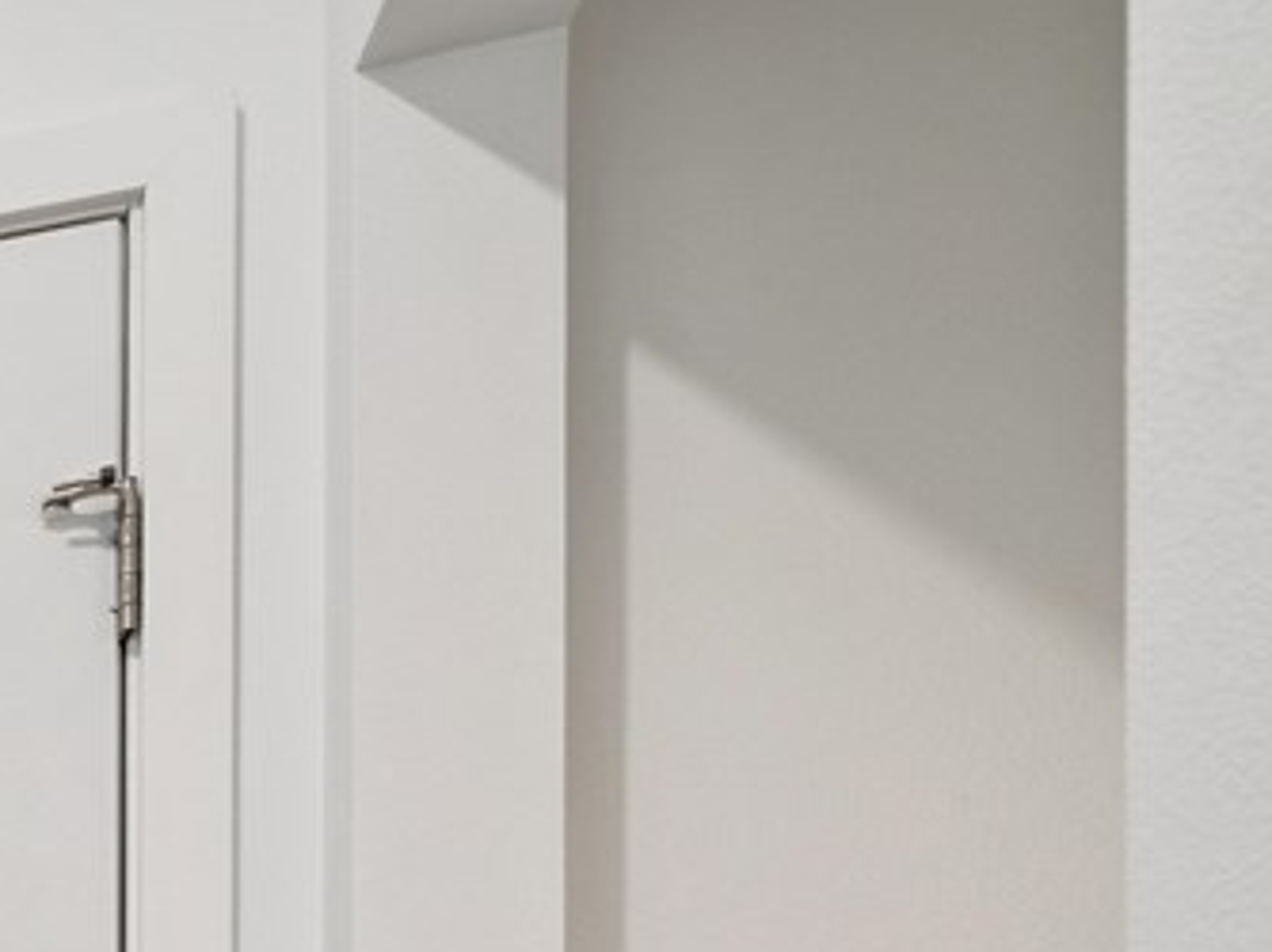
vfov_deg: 20.1
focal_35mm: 59
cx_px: -1101
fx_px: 2166
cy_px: 1559
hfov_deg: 20.7
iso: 400
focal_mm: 16
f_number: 9
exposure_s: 1/13
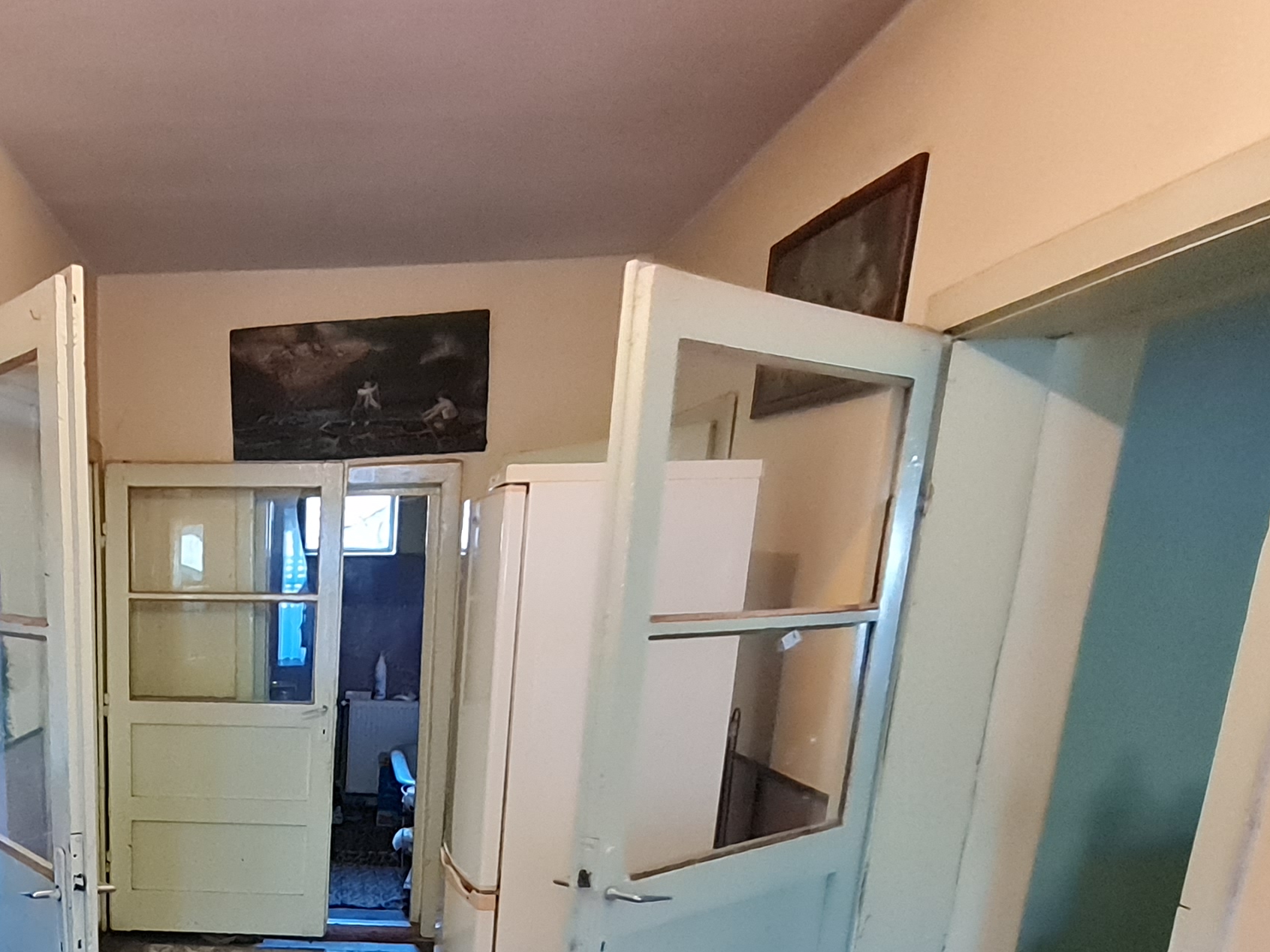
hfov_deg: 52.5
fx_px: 1137
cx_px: 167
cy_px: 914
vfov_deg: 40.7
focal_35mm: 31
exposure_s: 1/33
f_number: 2.2
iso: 640
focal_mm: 1.74
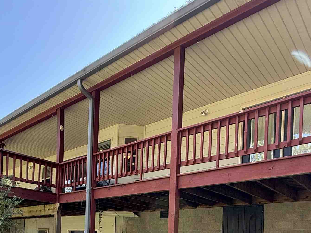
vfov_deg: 37.9
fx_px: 287
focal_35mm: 32
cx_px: 149
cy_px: 247
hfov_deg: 56.8
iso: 64
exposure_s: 1/116
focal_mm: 2.22
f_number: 2.2
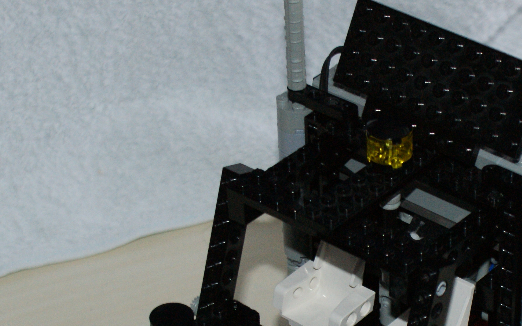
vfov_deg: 9.5
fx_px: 1939
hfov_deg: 15.3
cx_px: 405
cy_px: 366
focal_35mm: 136
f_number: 5.6
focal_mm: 35
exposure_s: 1/60
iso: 400
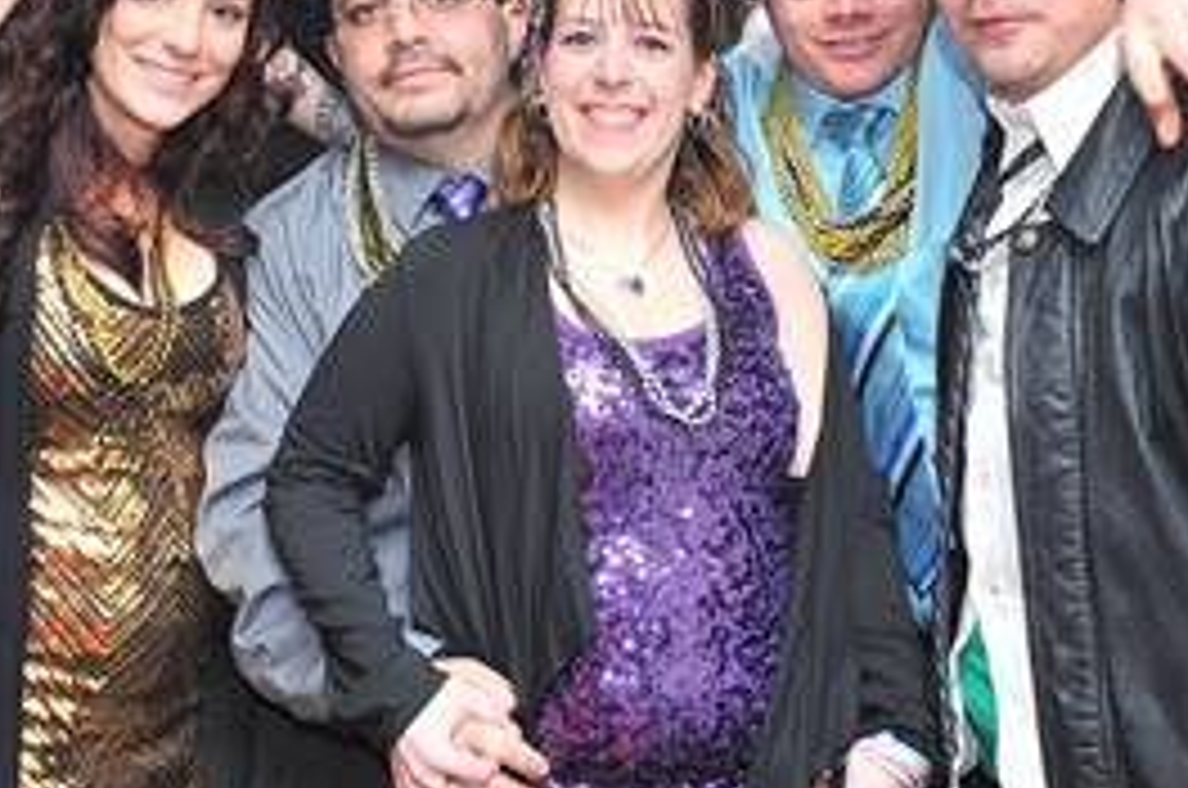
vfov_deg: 18.4
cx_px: 644
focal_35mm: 73
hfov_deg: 27.7
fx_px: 2405
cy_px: 149
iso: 1250
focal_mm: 35
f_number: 5
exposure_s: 1/100
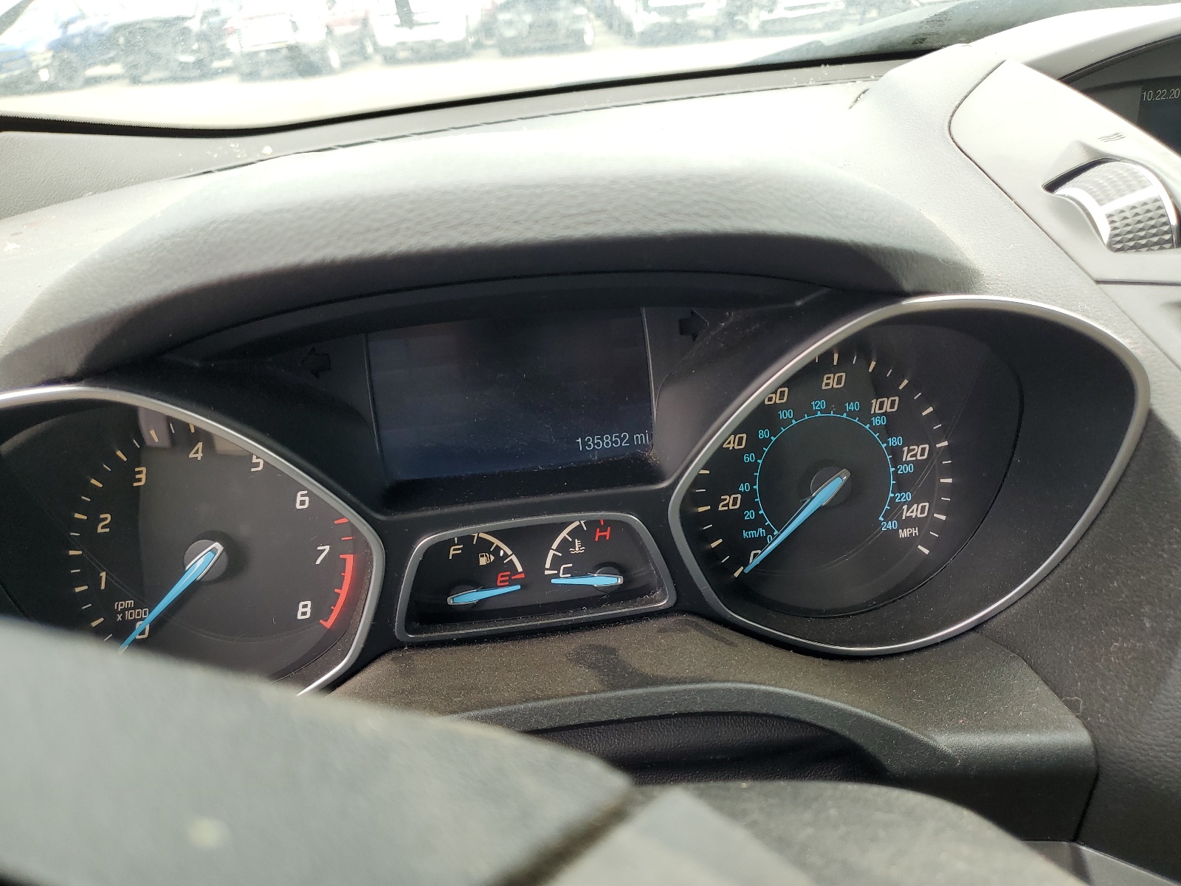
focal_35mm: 26
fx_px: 887
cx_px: 590
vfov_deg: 53.1
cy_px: 443
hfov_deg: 67.3
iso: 50
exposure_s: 1/244
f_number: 1.5
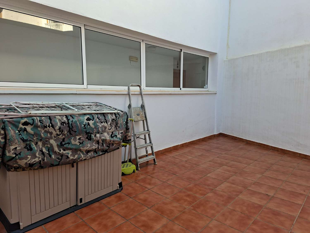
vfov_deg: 58.9
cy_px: 116
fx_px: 206
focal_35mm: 23
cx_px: 155
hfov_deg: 73.9
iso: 50
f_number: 1.8
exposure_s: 1/275
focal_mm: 5.54
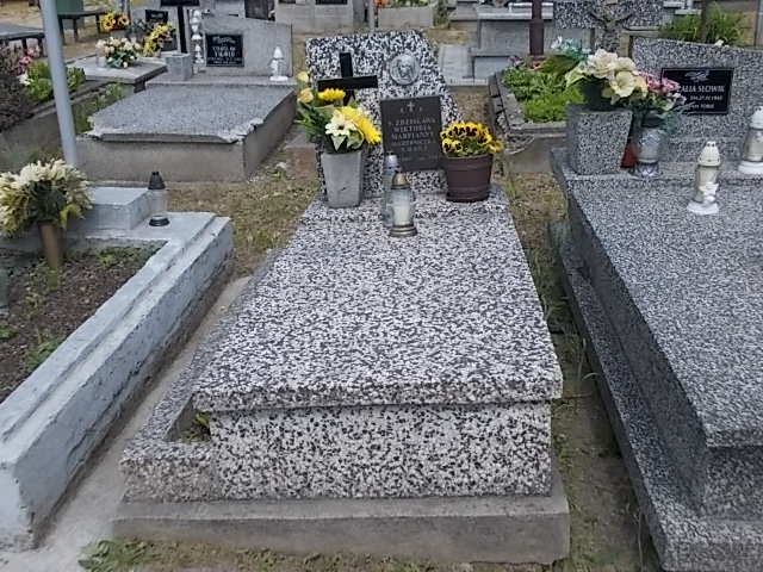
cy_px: 286
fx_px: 838
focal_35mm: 38
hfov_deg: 49.0
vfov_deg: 37.7
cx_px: 382
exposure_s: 1/250
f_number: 6.2
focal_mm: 5.3
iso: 80
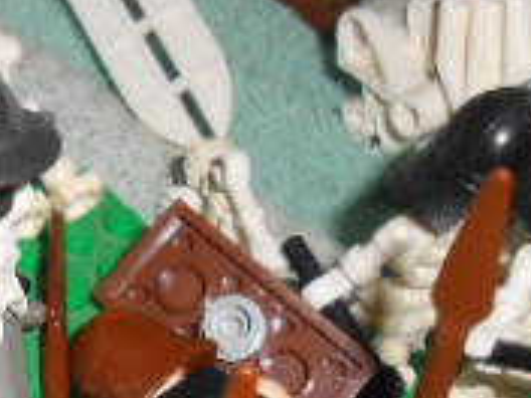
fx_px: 1672
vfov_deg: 13.4
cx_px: -100
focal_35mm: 109
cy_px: 398
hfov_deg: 17.3
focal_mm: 5.3
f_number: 11.9
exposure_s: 1/25
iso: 200
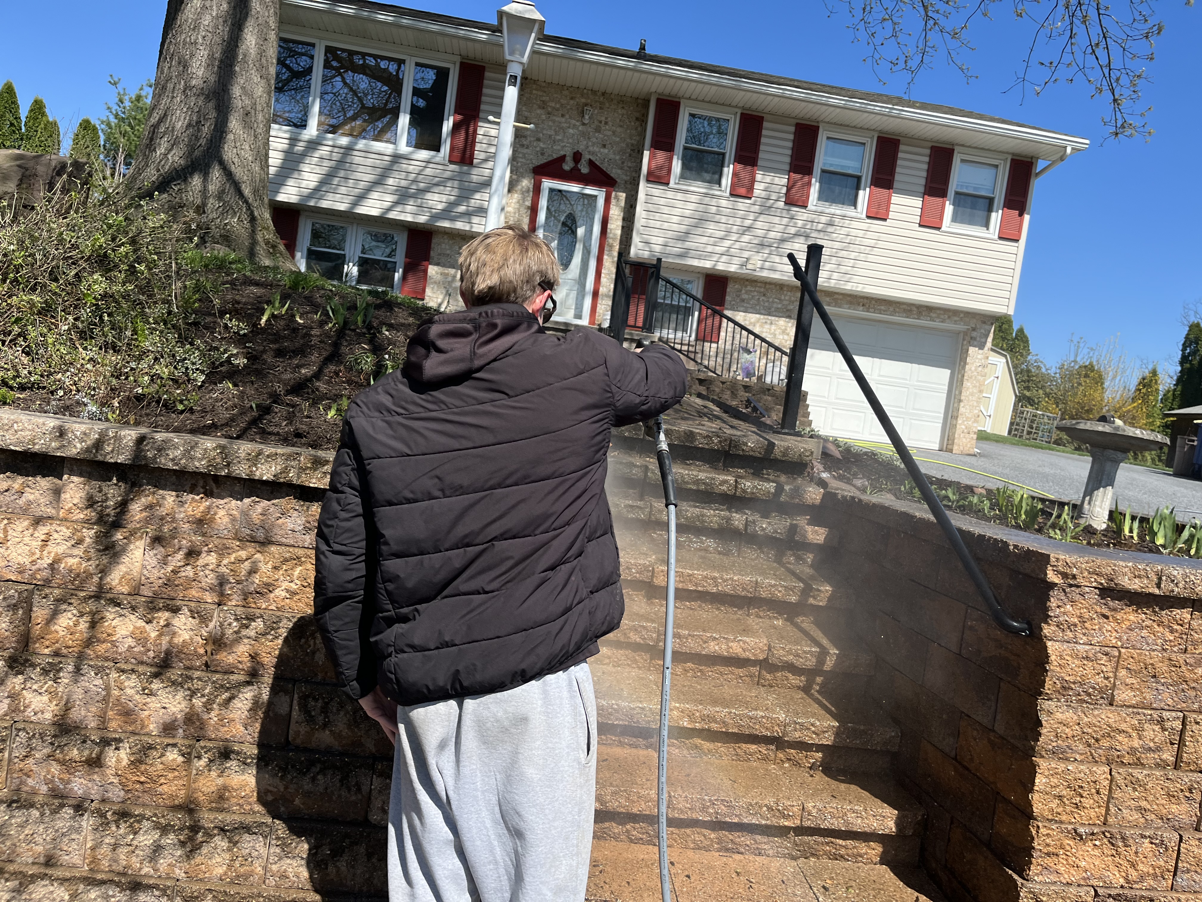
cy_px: 451
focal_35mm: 26
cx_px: 601
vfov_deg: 53.1
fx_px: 903
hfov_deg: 67.3
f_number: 1.6
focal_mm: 5.1
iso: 50
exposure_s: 1/2410
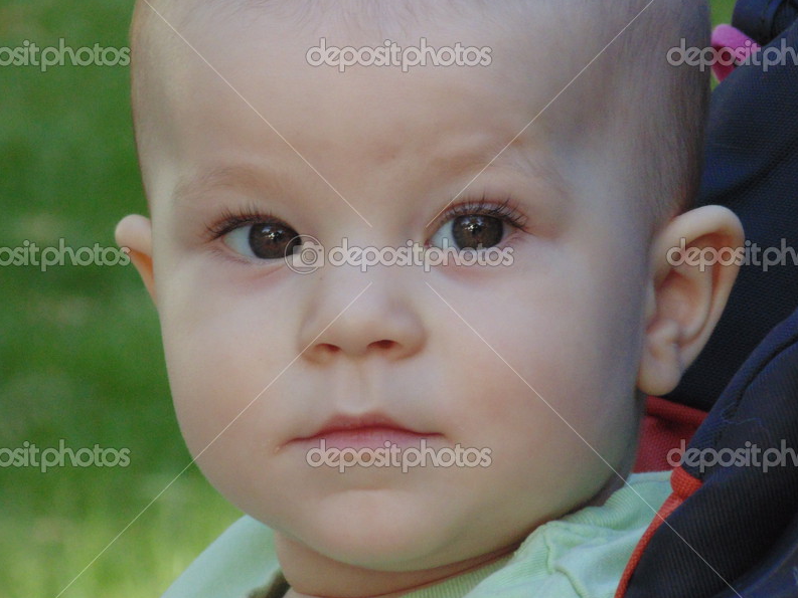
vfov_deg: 3.2
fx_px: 10652
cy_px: 255
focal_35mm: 462
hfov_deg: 4.3
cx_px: 398
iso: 250
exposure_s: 1/125
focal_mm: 64.1
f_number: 6
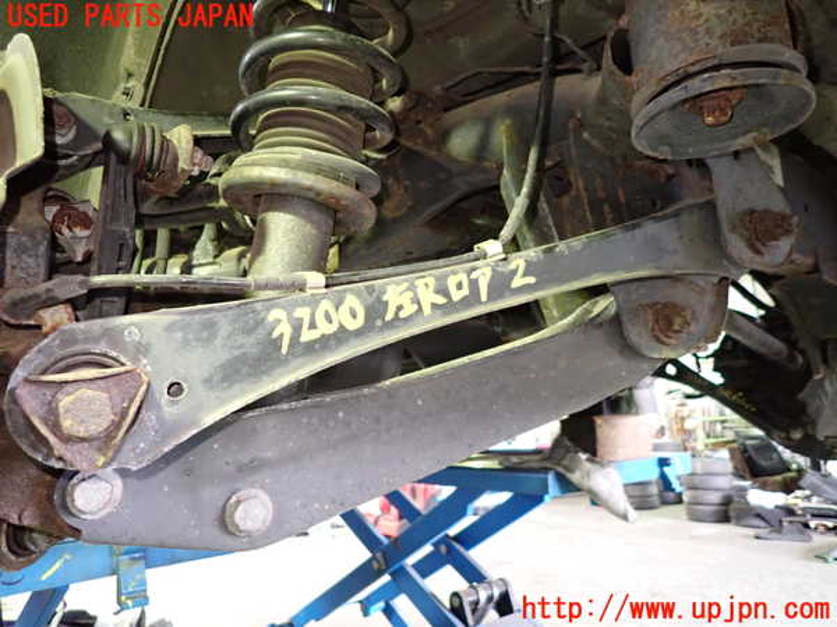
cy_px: 314
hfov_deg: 69.4
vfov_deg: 54.9
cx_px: 418
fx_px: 604
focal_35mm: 25
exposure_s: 1/25
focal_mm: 4.5
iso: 800
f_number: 2
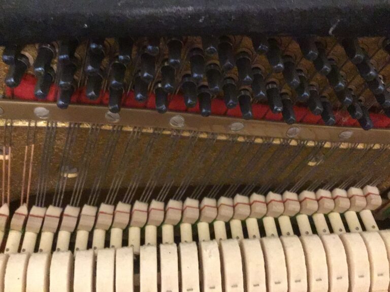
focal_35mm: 31
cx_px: 195
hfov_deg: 58.4
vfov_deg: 45.4
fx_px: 349
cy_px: 146
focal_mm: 3.3
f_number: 2.4
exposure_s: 1/17
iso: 800
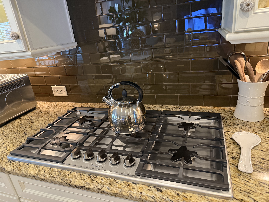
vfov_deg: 56.8
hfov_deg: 71.6
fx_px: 187
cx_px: 134
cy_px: 101
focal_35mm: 24
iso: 640
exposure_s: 1/60
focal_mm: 6.76
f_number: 1.78
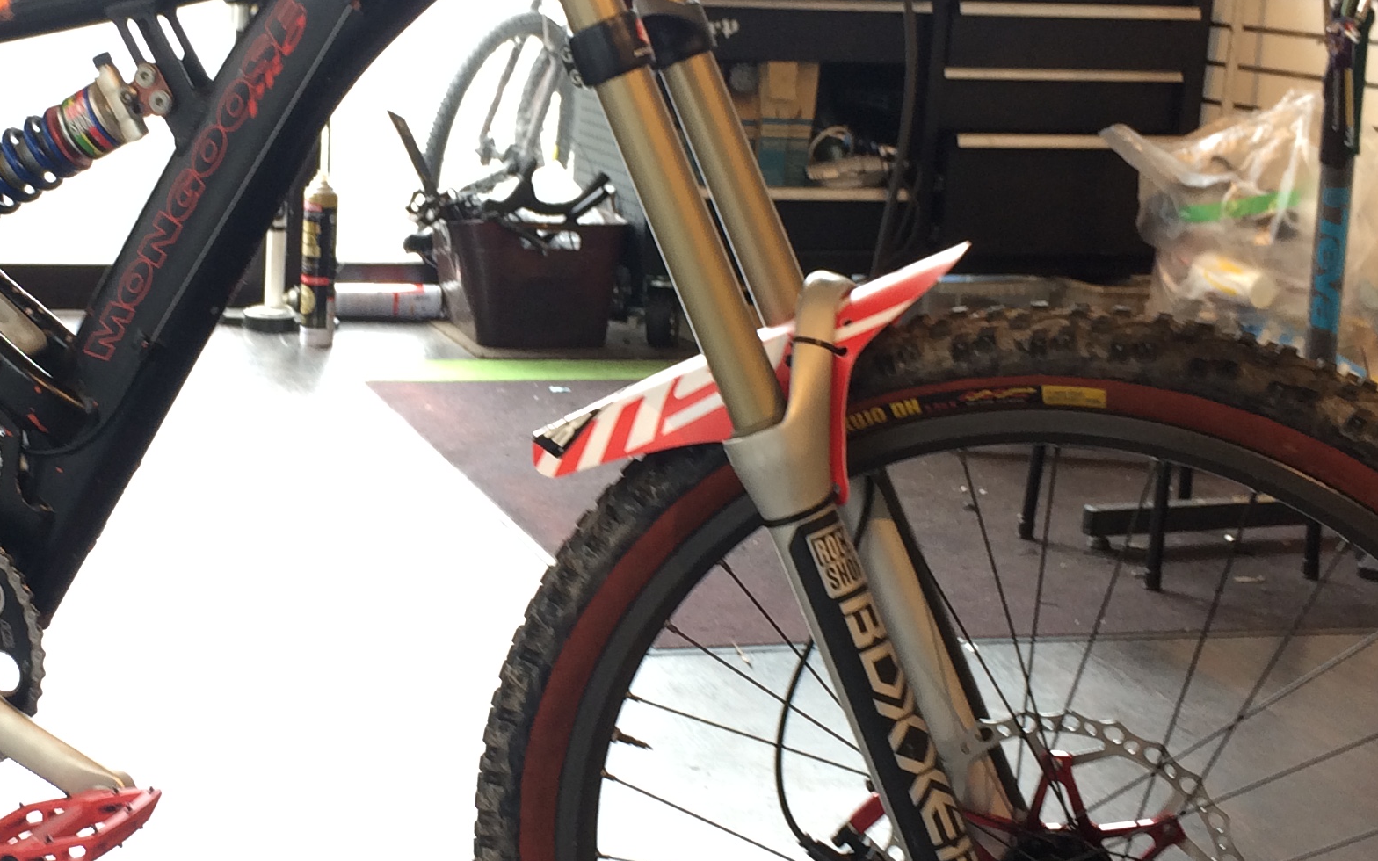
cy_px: 374
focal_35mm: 64
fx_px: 2404
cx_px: 411
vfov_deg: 20.3
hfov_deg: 31.6
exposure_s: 1/30
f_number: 2.2
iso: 32
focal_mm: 4.15
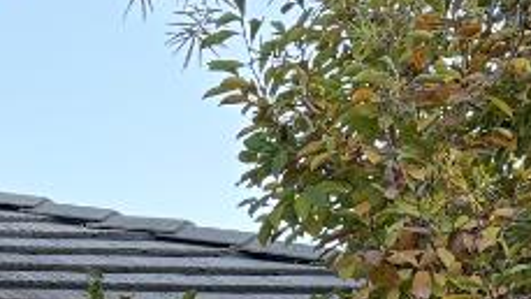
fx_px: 2409
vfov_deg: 6.8
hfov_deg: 11.8
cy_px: 650
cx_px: -341
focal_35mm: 171
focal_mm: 6.76
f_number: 1.78
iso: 125
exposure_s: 1/236
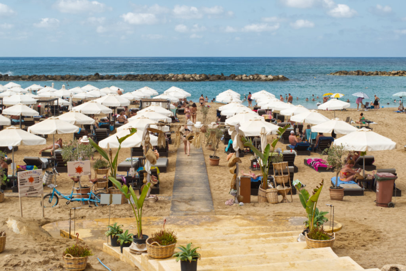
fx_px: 524
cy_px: 136
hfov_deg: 42.3
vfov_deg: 29.0
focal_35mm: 46
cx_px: 203
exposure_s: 1/500
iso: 280
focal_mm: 31
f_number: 11
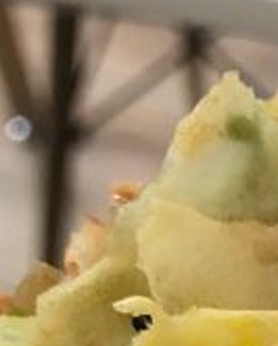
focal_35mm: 115
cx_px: 444
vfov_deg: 14.5
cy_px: 640
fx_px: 1182
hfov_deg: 12.6
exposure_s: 1/17
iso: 40
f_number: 1.8
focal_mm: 3.99
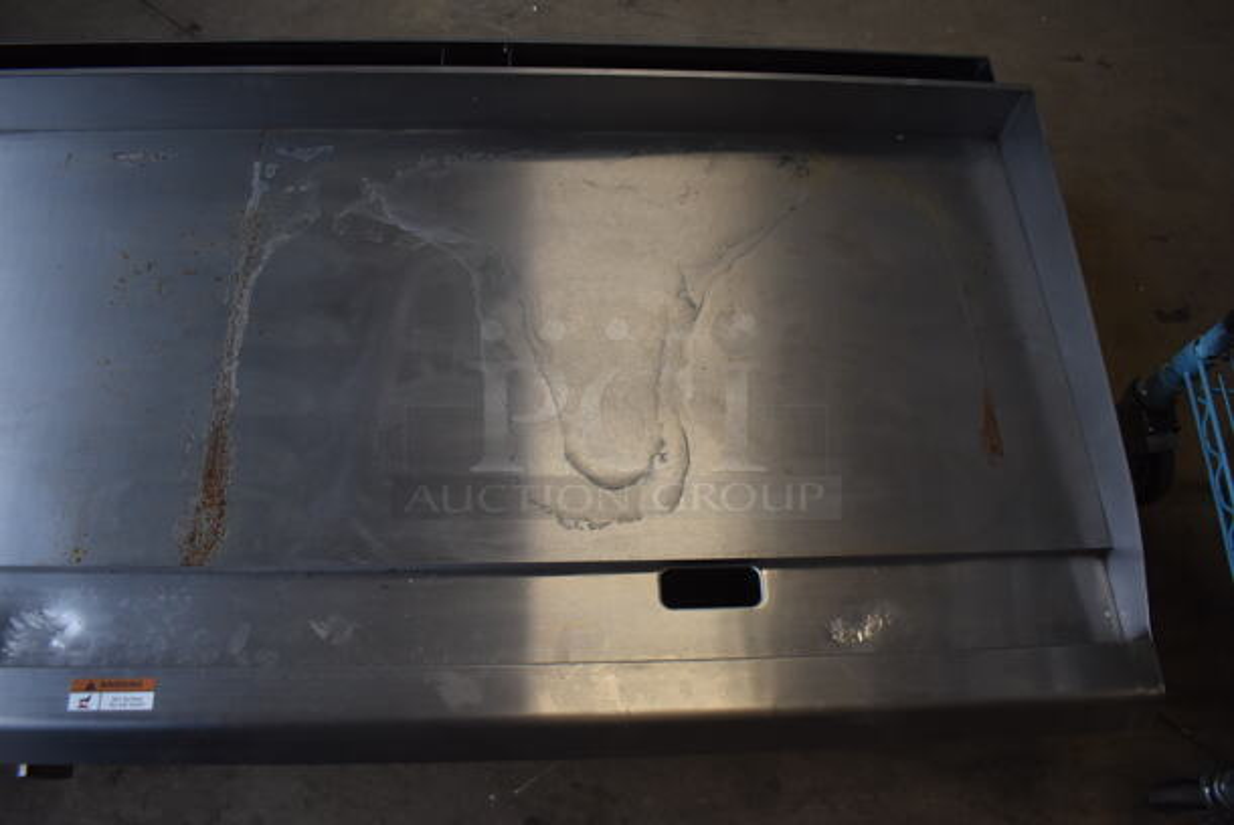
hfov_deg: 67.3
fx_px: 926
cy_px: 412
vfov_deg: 48.0
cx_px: 617
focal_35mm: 27
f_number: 3.5
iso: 800
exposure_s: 1/160
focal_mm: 18
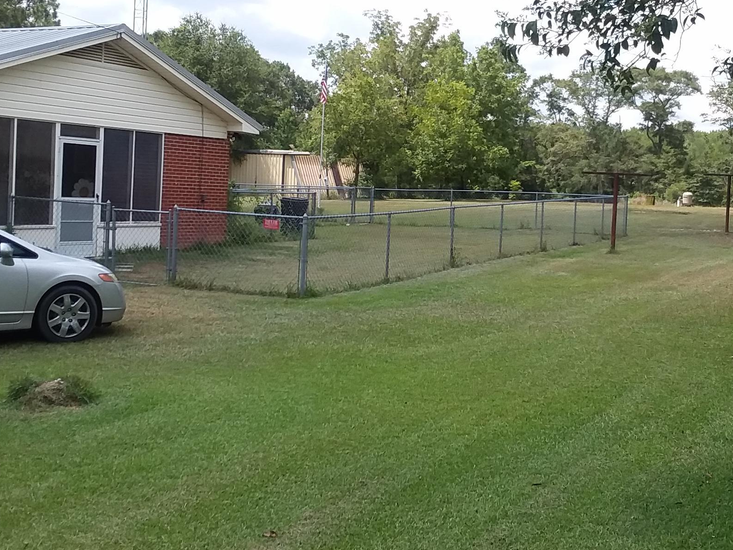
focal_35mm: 47
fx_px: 995
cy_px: 221
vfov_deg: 30.8
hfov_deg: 40.3
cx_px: 432
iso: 40
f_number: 1.9
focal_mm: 2.47
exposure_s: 1/942
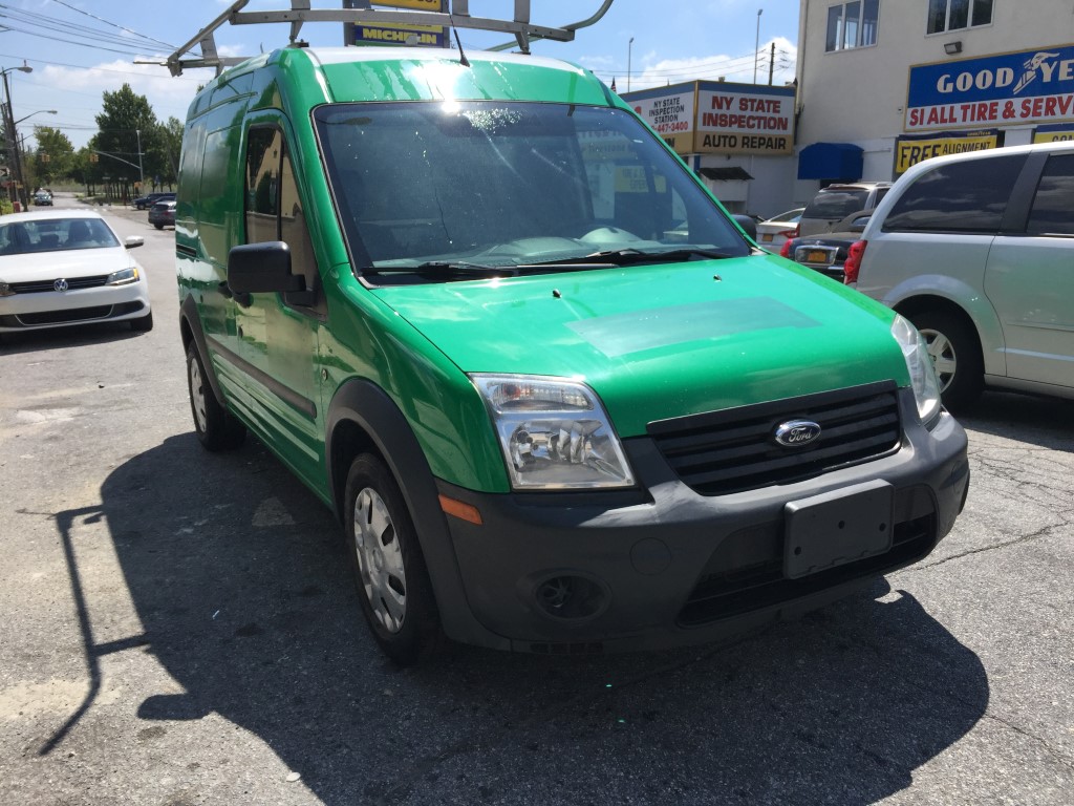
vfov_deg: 48.2
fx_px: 900
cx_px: 537
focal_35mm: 29
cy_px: 403
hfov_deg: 61.7
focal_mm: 4.15
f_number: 2.2
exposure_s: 1/2198
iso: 32
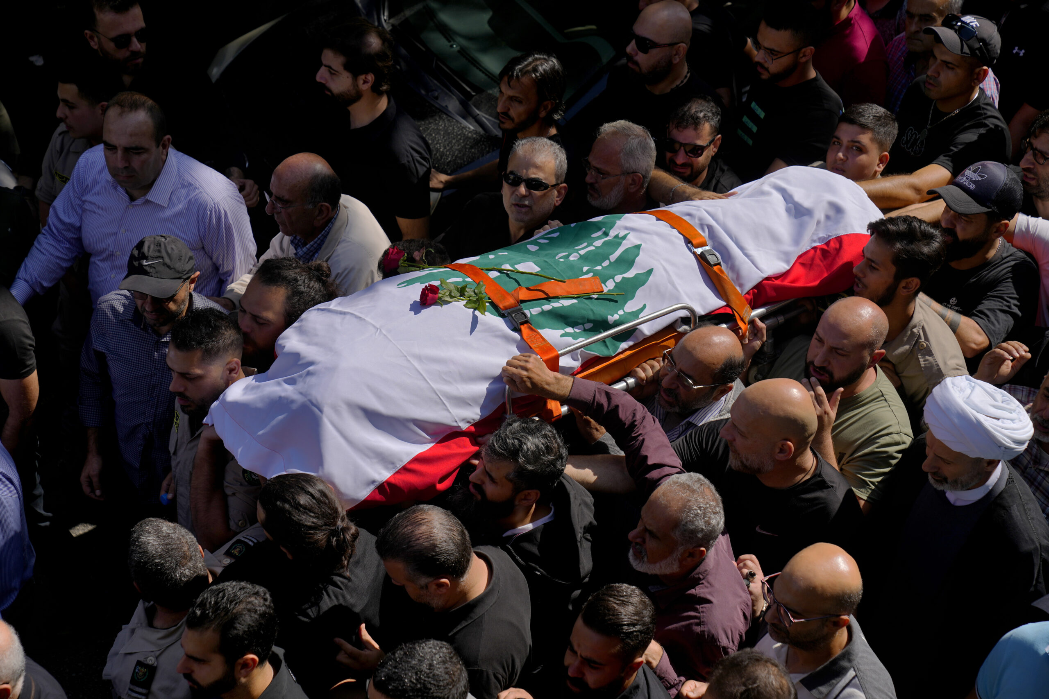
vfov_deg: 20.0
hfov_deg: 29.7
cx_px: 524
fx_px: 1981
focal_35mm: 68
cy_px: 350
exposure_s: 1/1250
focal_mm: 68
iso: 100
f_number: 4.5
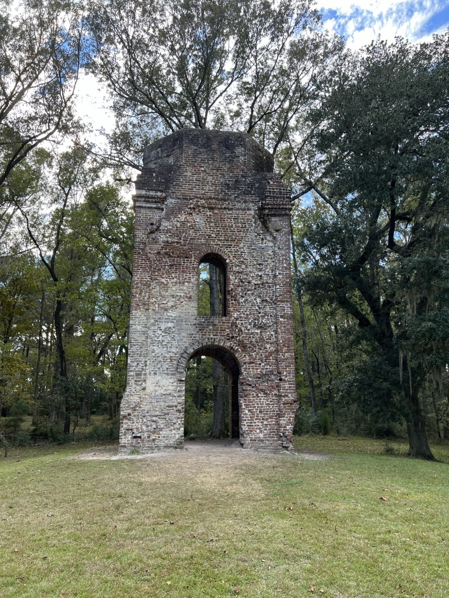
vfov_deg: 67.3
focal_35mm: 26
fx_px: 450
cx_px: 224
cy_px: 299
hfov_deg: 53.1
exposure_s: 1/780
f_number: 1.5
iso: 50
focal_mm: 5.7
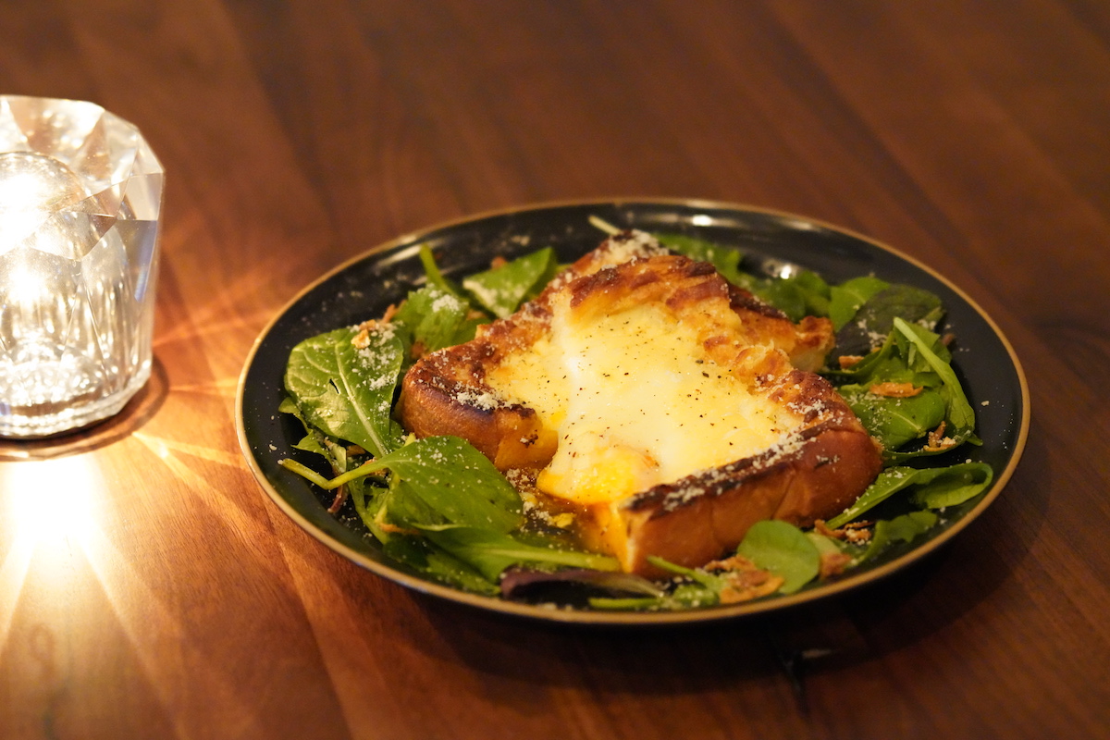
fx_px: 3083
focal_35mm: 100
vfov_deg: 13.7
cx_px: 555
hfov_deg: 20.4
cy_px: 370
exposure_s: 1/15
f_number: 5.6
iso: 12800
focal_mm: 100
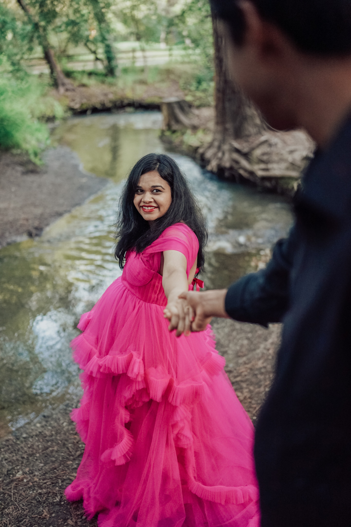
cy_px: 264
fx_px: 512
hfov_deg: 37.9
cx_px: 176
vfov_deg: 54.4
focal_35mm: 35
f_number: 1.6
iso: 1600
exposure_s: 1/800
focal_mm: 35
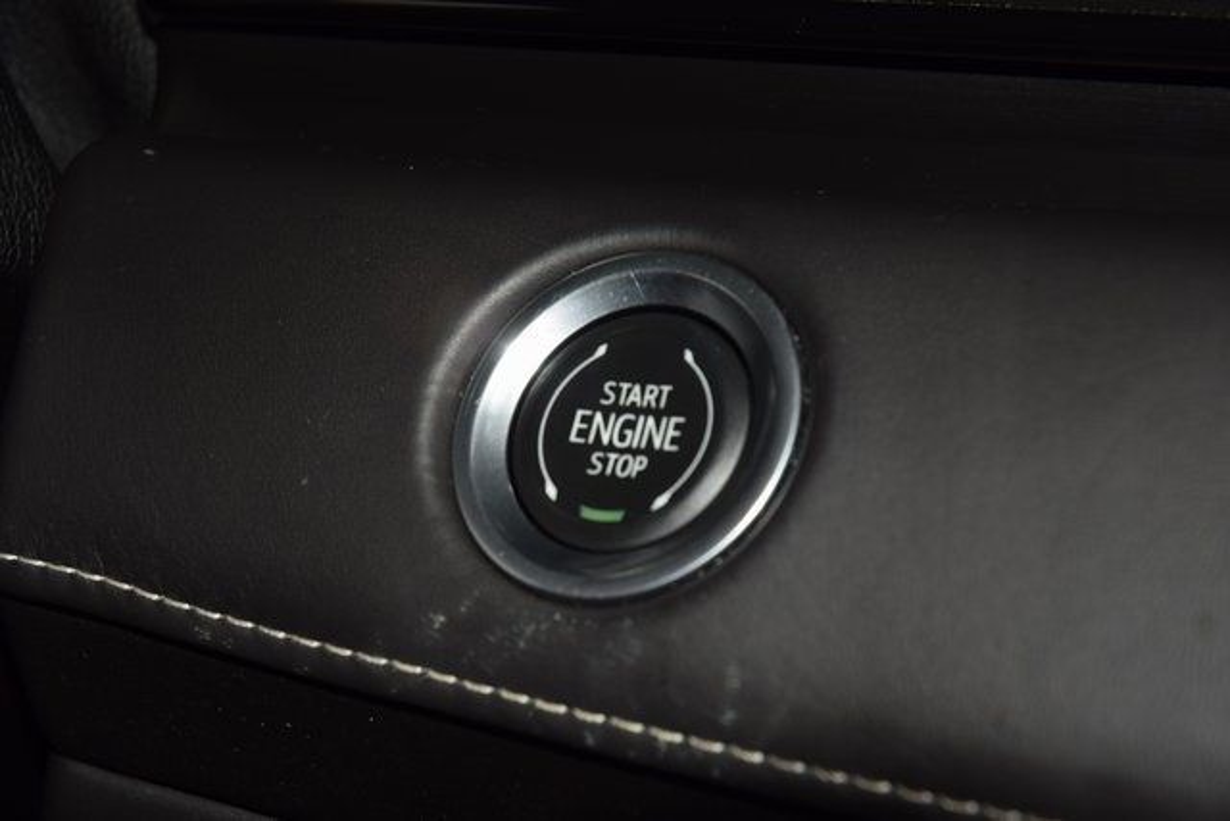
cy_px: 410
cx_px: 615
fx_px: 3588
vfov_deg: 13.0
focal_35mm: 105
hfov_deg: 19.5
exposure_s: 1/125
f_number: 8
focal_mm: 70
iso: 100
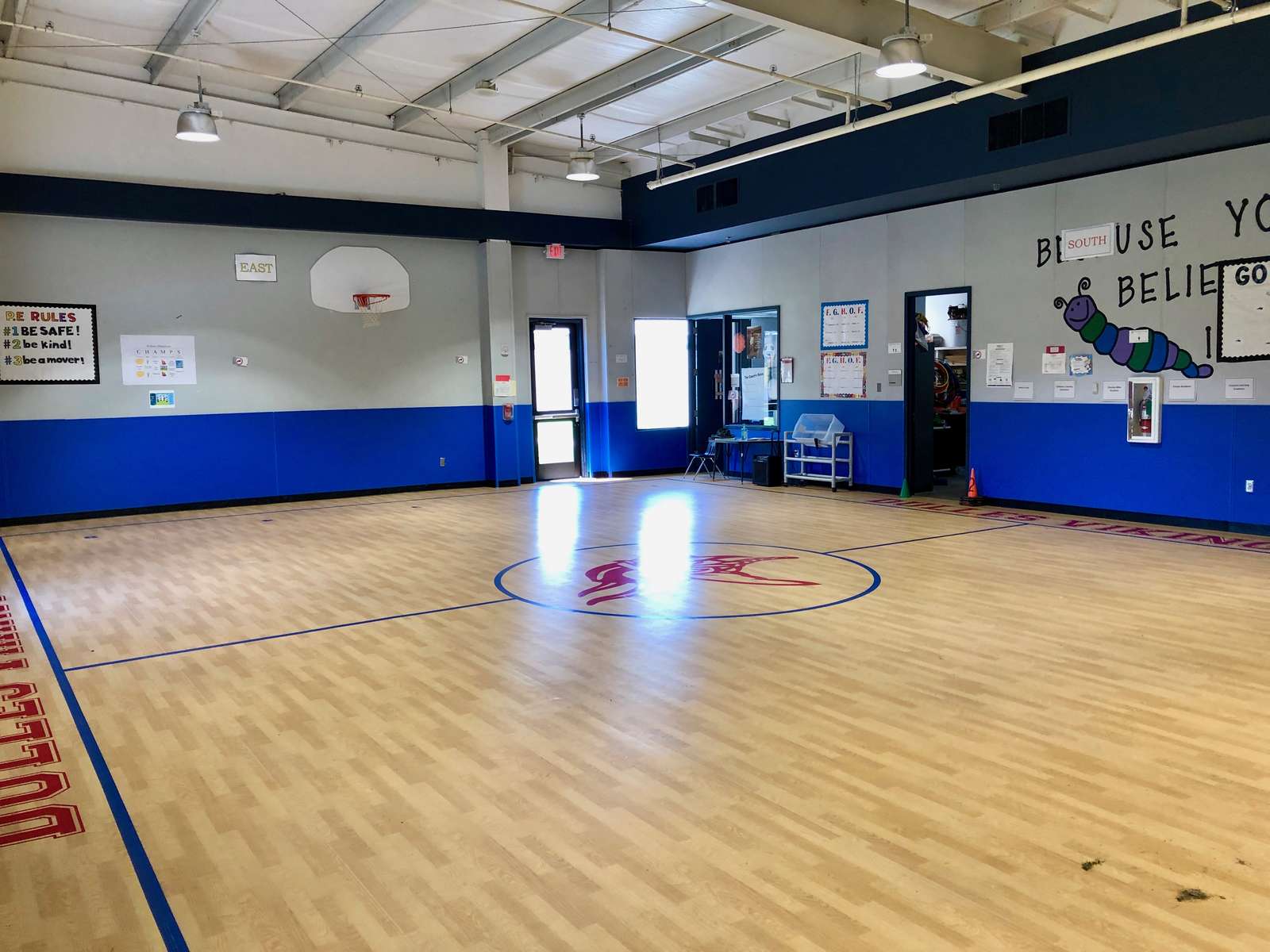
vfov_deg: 49.7
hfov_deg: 63.4
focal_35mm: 28
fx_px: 1027
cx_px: 635
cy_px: 476
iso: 25
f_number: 1.8
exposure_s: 1/30
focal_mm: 4
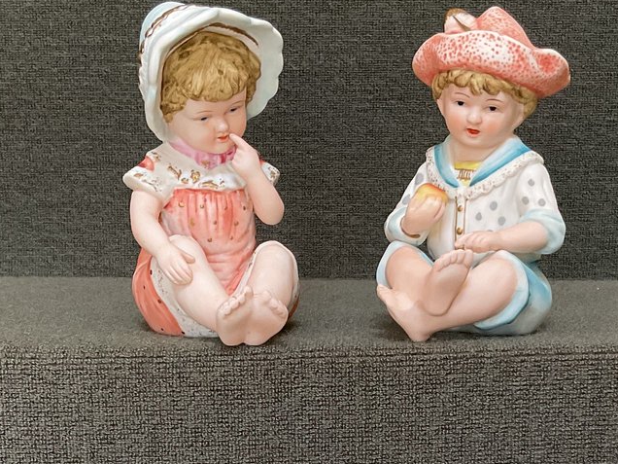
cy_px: 464
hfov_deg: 28.1
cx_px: 369
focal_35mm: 69
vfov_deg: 20.6
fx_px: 1232
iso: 64
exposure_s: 1/60
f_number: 1.8
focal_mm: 3
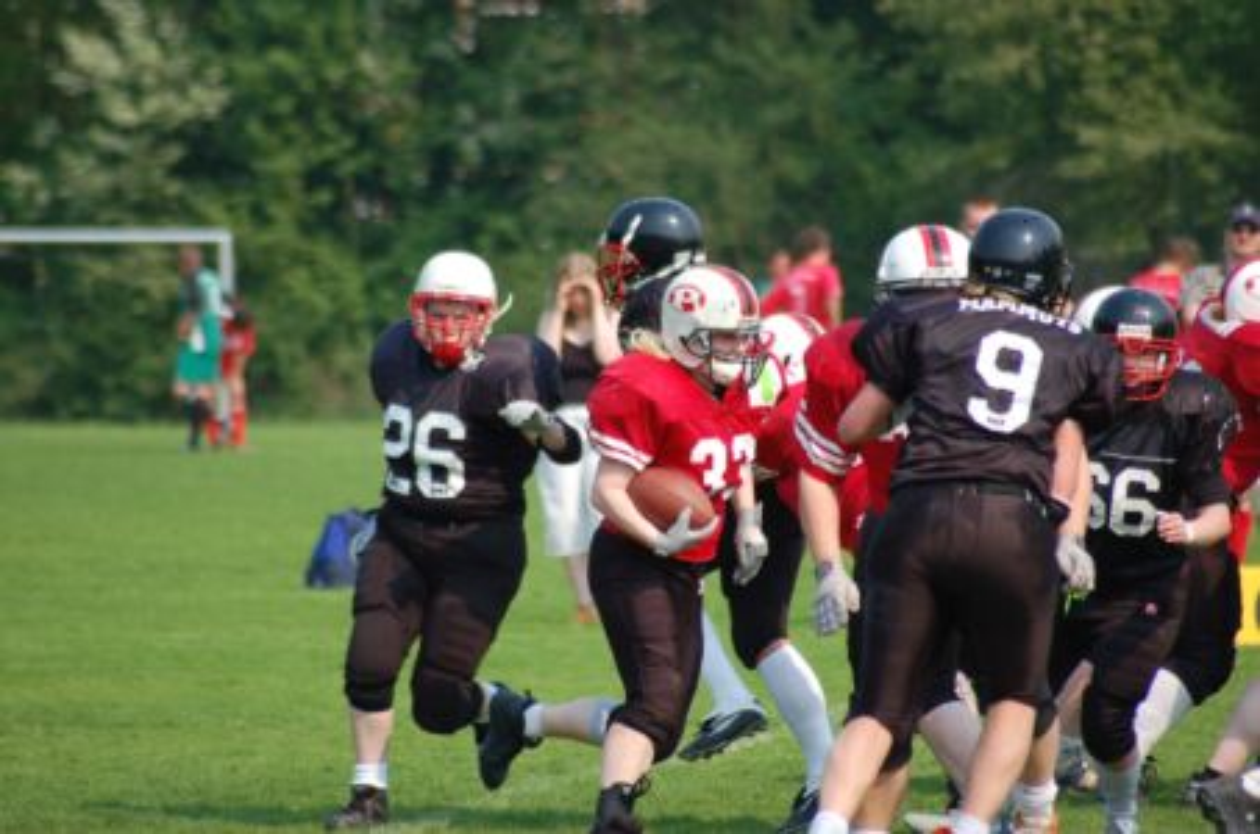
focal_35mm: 360
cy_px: 417
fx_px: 12573
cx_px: 630
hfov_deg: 5.7
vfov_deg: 3.8
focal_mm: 240
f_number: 5.3
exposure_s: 1/1000
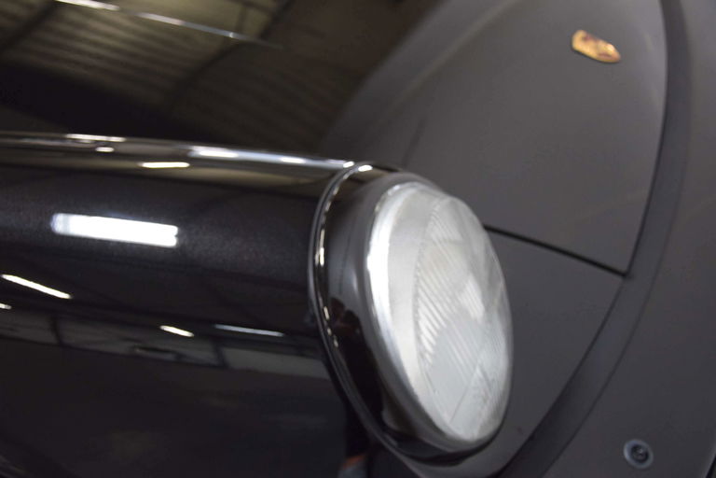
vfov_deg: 34.2
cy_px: 239
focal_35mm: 39
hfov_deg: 49.6
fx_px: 776
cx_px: 358
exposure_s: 1/60
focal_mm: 26
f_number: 4
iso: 1600
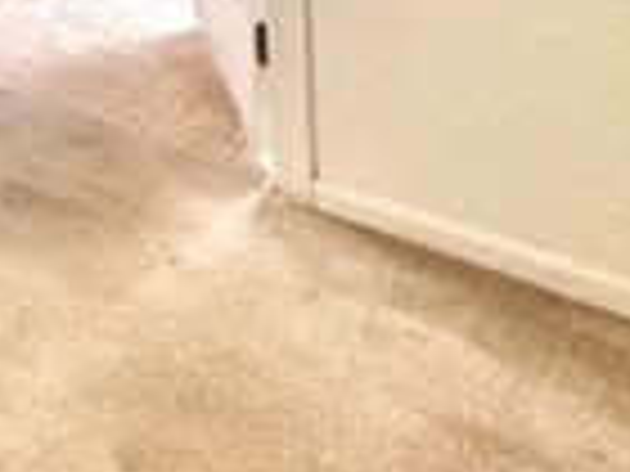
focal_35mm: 64
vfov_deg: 16.4
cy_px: -521
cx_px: -724
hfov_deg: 17.4
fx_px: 1165
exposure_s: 1/60
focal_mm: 2.22
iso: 320
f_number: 2.2
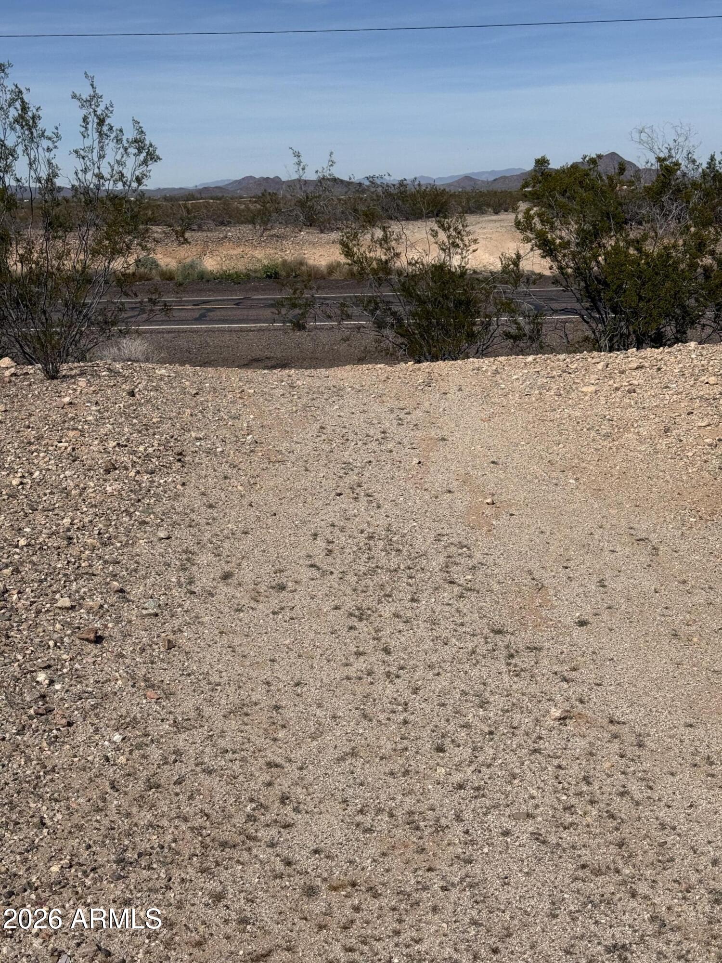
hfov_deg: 30.3
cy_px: 482
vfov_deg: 39.7
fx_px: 1335
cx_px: 361
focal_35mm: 48
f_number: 1.78
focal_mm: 6.76
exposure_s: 1/11364
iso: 64
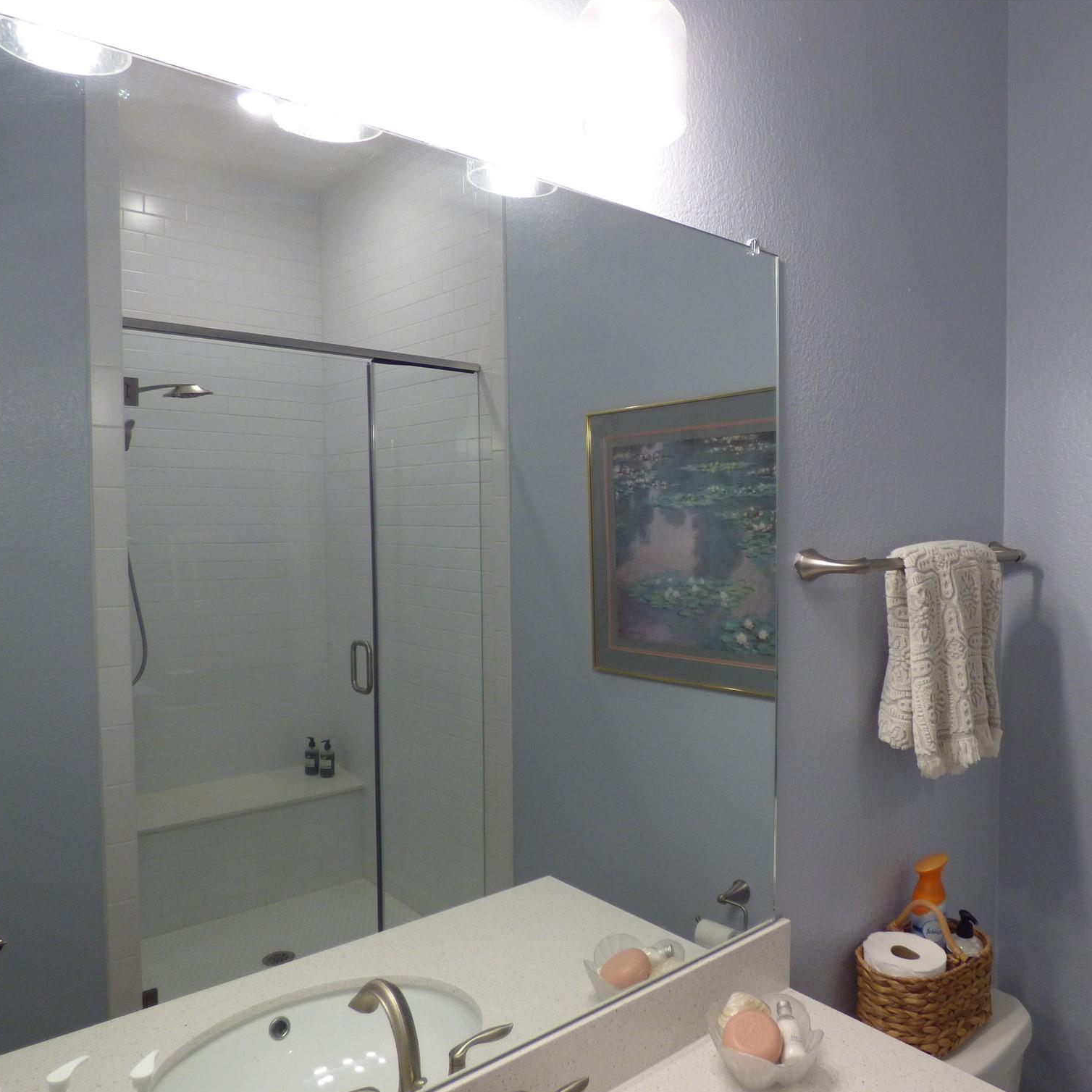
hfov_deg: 64.2
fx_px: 857
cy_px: 553
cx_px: 675
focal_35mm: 24
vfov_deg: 65.0
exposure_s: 1/60
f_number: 2.8
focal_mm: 3.58
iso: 200
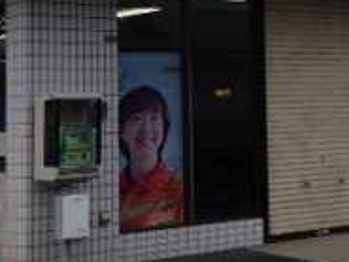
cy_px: 17
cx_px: 379
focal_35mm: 114
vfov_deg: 12.9
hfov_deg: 16.7
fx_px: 1150
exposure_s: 1/1427
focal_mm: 4.12
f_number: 2.4
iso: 50
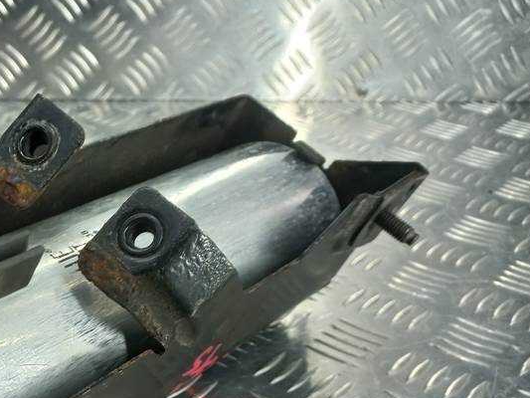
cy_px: 354
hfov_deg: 36.7
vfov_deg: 29.1
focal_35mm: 48
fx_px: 735
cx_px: 36
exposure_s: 1/50
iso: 50
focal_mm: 4.6
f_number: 1.8
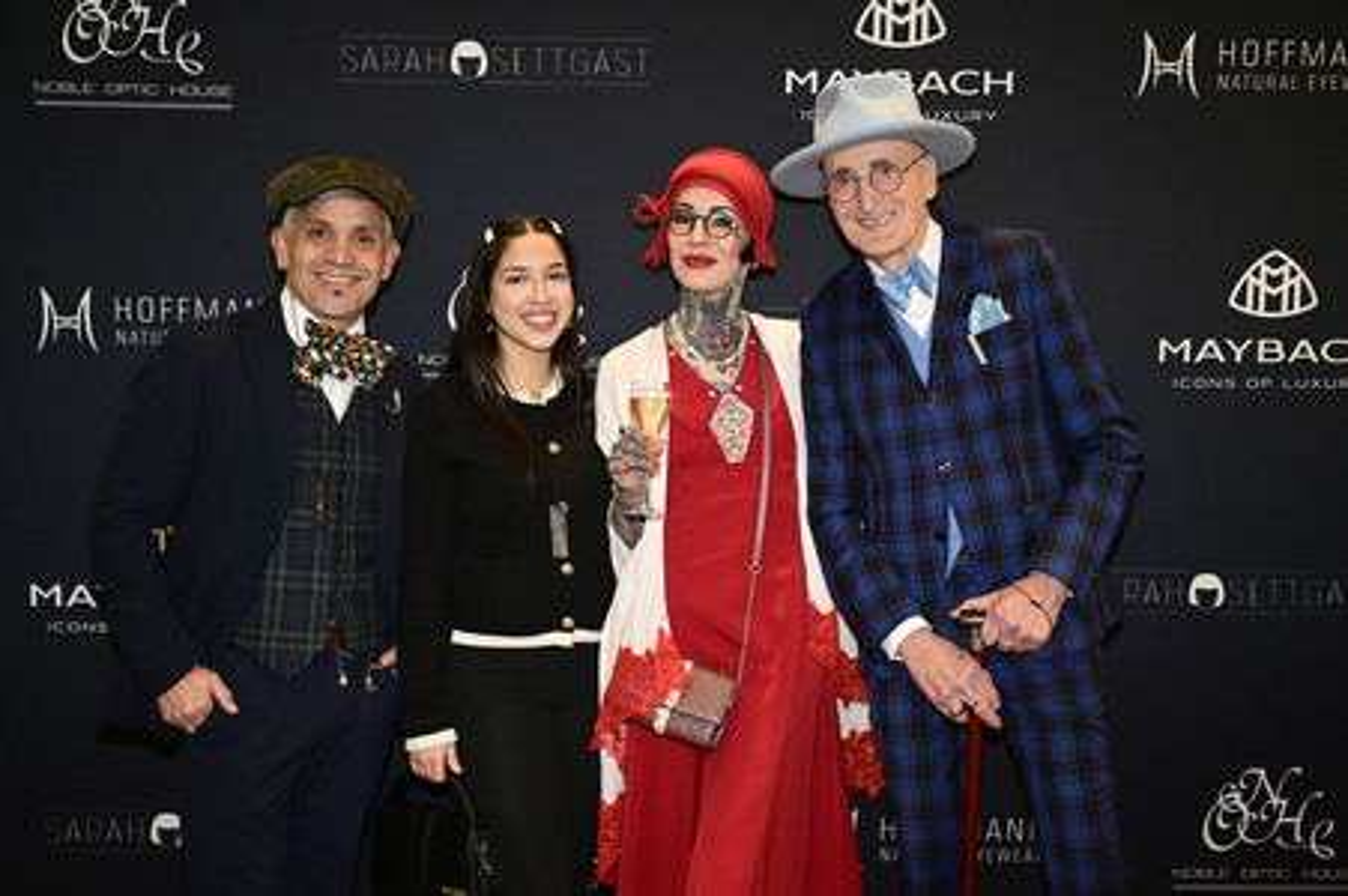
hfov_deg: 48.5
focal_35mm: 40
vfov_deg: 33.4
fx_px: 1497
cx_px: 674
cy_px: 448
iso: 2500
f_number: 4
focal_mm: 40
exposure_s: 1/200
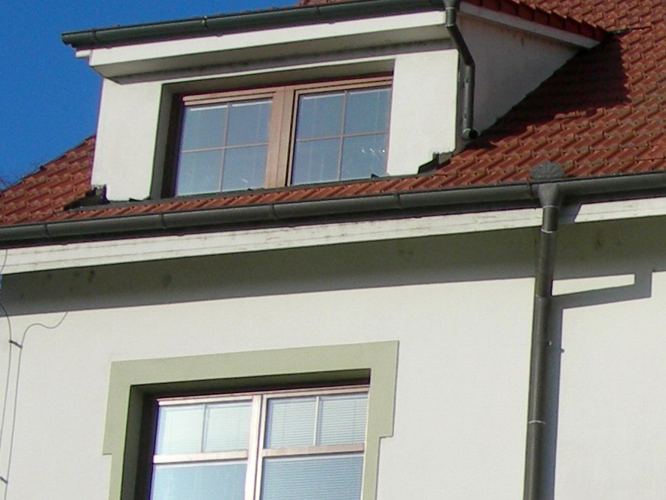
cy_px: 653
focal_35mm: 132
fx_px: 2540
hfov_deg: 14.1
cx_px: 949
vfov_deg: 11.0
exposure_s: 1/902
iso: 50
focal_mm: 7.8
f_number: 4.8
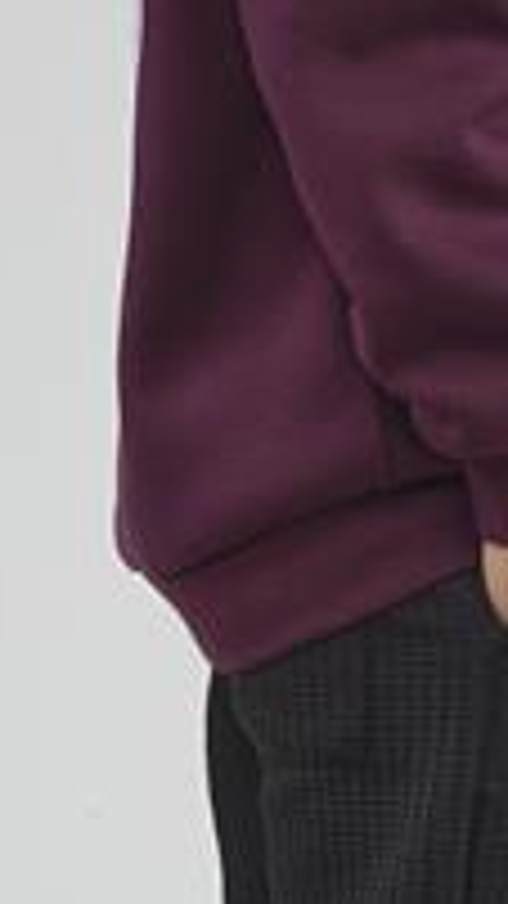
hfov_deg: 4.6
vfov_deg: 8.2
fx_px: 6301
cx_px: 616
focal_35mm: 263
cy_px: 369
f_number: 5.6
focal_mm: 40
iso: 80
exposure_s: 1/160
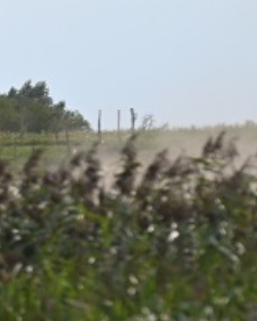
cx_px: -265
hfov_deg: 1.5
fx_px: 9510
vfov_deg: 1.9
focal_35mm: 1001
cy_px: 215
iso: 220
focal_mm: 220
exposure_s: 1/1000
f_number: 5.3
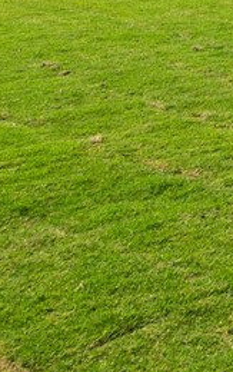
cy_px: -97
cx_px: 753
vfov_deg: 21.7
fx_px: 883
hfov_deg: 10.0
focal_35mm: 87
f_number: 9
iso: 200
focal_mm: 20.5
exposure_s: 1/500
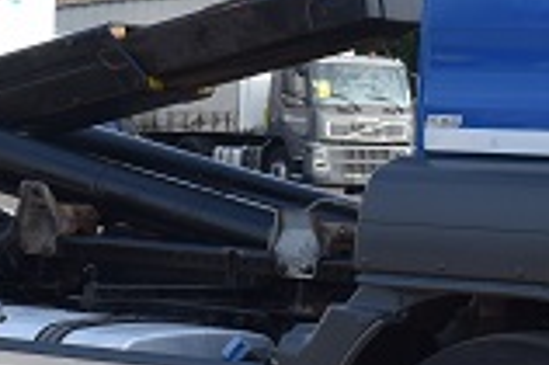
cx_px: 278
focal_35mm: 182
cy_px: 9
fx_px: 2773
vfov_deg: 7.5
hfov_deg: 11.3
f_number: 9
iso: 200
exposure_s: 1/320
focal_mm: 24
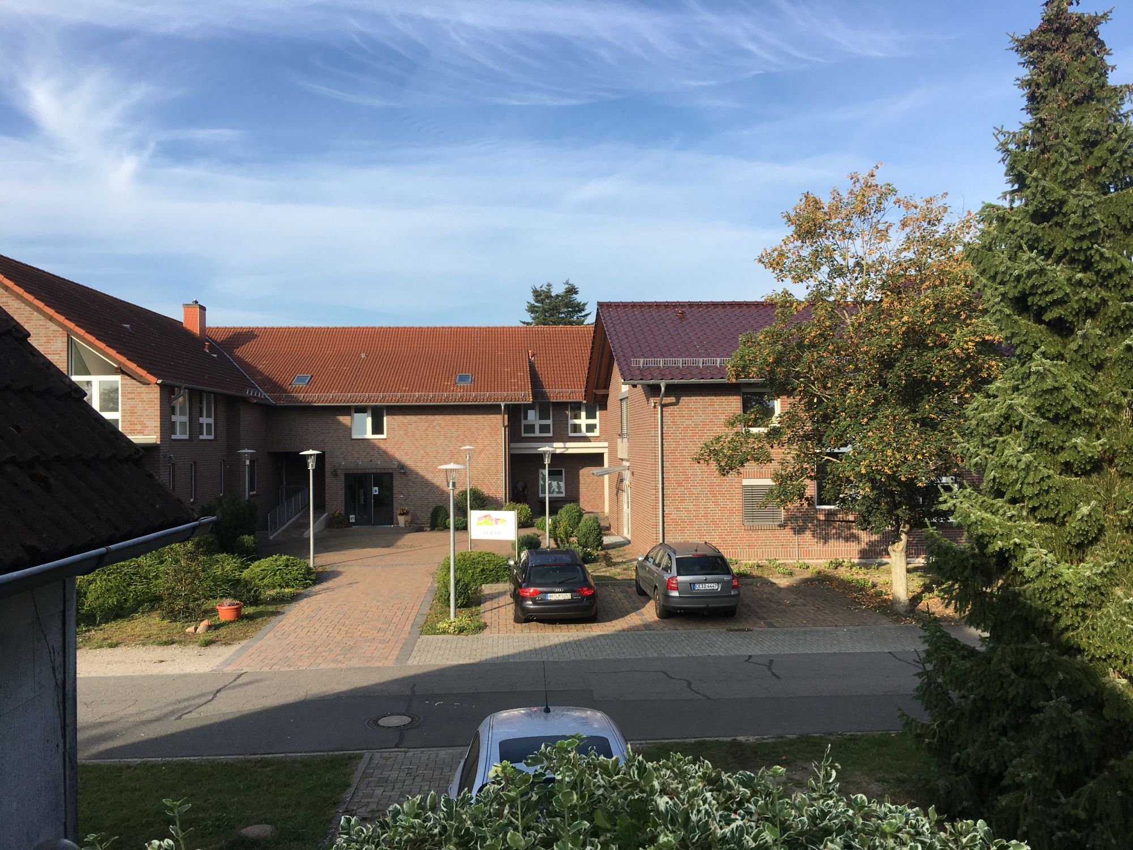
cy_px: 425
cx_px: 566
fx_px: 949
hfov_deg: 61.7
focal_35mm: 29
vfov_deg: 48.2
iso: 25
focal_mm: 4.15
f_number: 2.2
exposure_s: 1/855
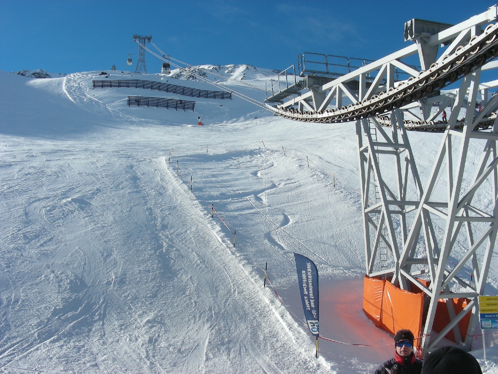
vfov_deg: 37.7
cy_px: 187
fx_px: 547
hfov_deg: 49.0
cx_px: 249
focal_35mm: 38
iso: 50
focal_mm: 6.3
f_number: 5.6
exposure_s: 1/358
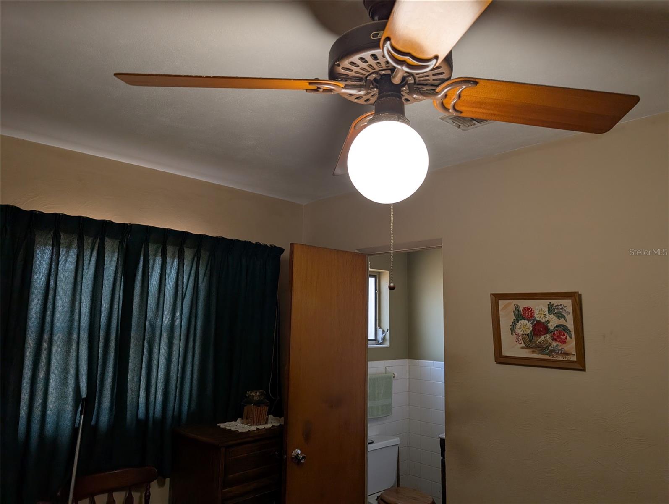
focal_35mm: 24
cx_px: 334
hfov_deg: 71.5
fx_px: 464
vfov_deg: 56.9
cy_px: 252
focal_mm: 6.9
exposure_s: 1/40
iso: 52
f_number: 1.68
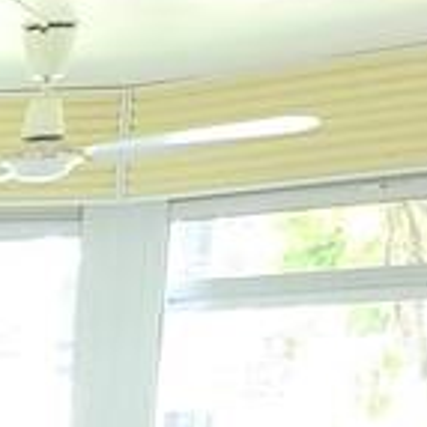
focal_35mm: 165
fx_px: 2303
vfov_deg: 9.8
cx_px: -863
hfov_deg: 8.7
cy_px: 863
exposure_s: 1/40
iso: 500
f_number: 1.8
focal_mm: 5.4
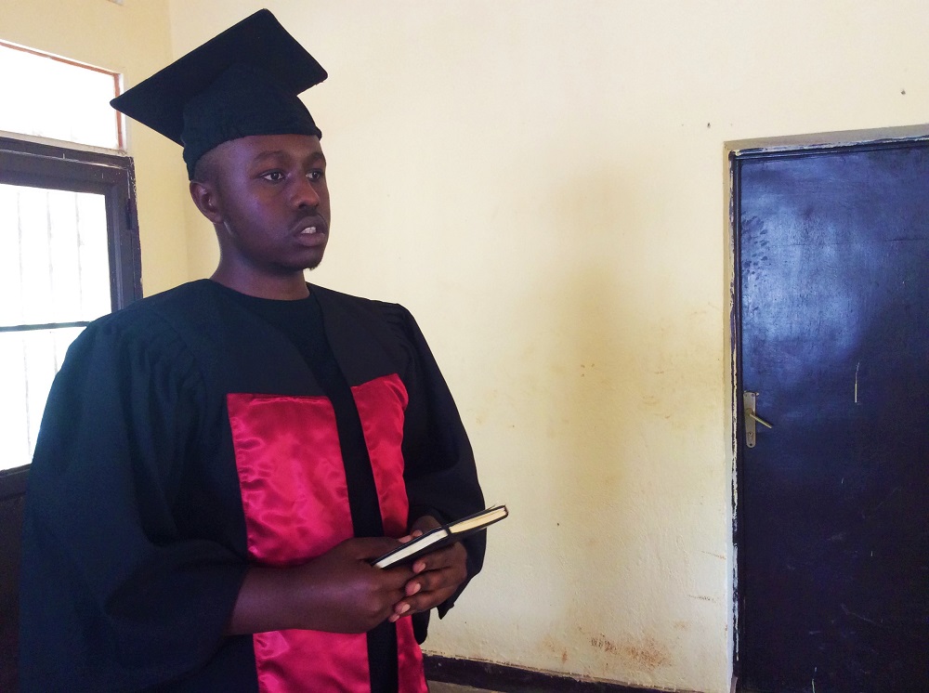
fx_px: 857
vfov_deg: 44.0
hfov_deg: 56.9
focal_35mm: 32
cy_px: 346
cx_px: 464
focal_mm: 3.3
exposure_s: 1/24
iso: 100
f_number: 2.4
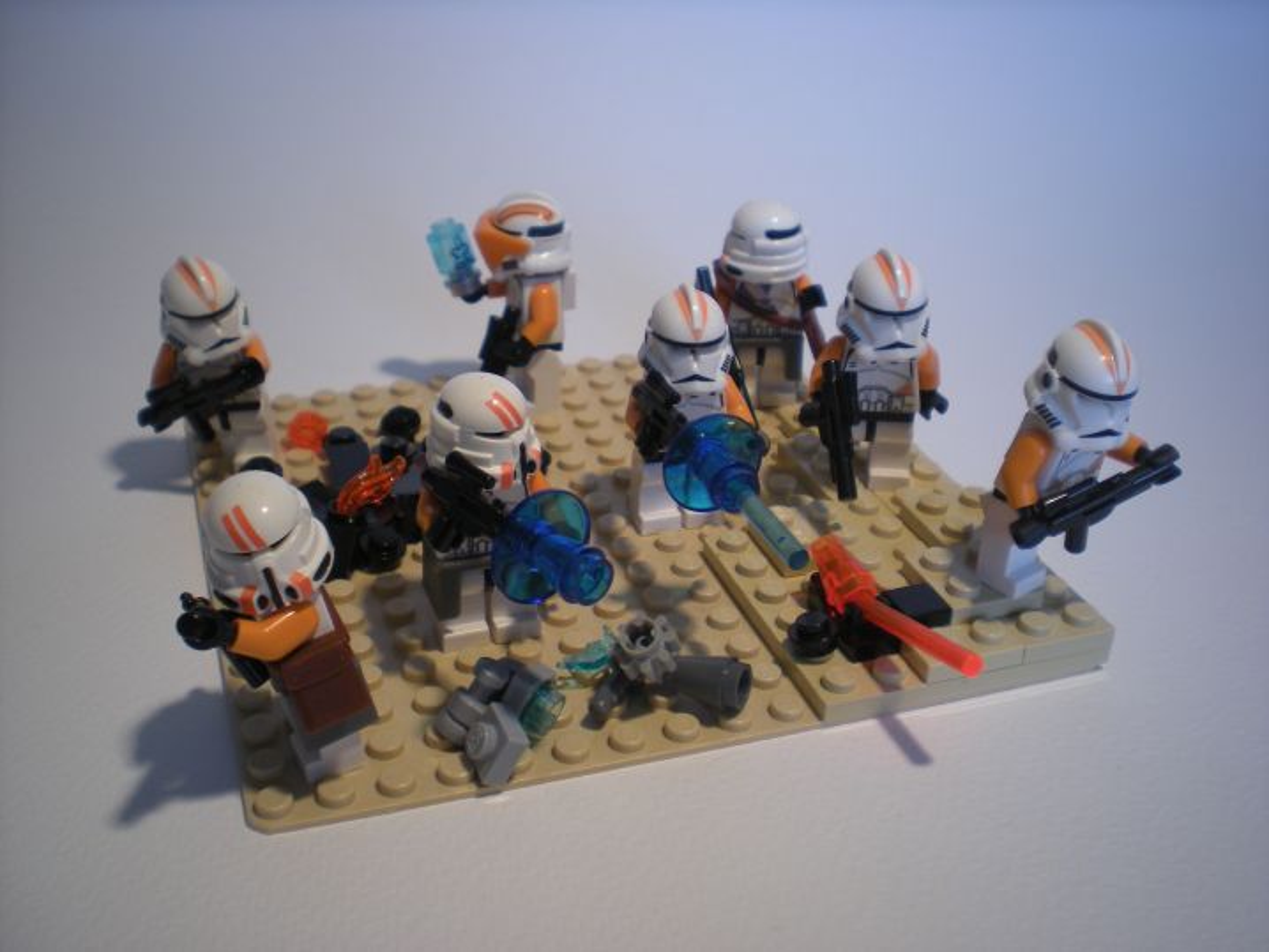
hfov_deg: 49.0
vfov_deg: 37.7
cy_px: 476
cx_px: 634
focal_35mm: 38
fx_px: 1394
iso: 64
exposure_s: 1/73.5
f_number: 3.1
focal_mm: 6.3
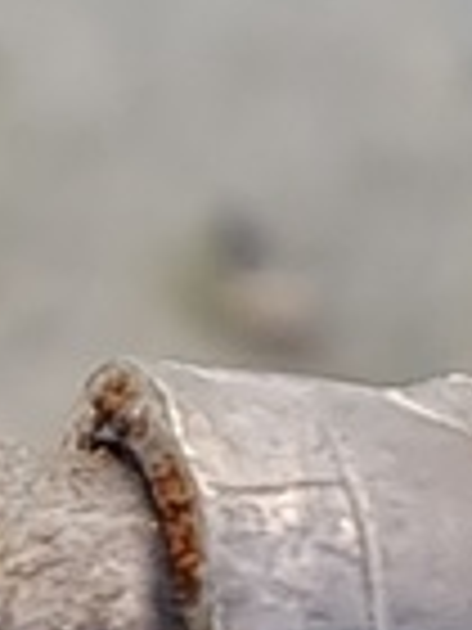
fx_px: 2436
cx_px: -31
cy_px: 729
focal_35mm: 134
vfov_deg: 14.3
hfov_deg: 10.9
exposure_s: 1/33
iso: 64
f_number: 2.4
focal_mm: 2.13
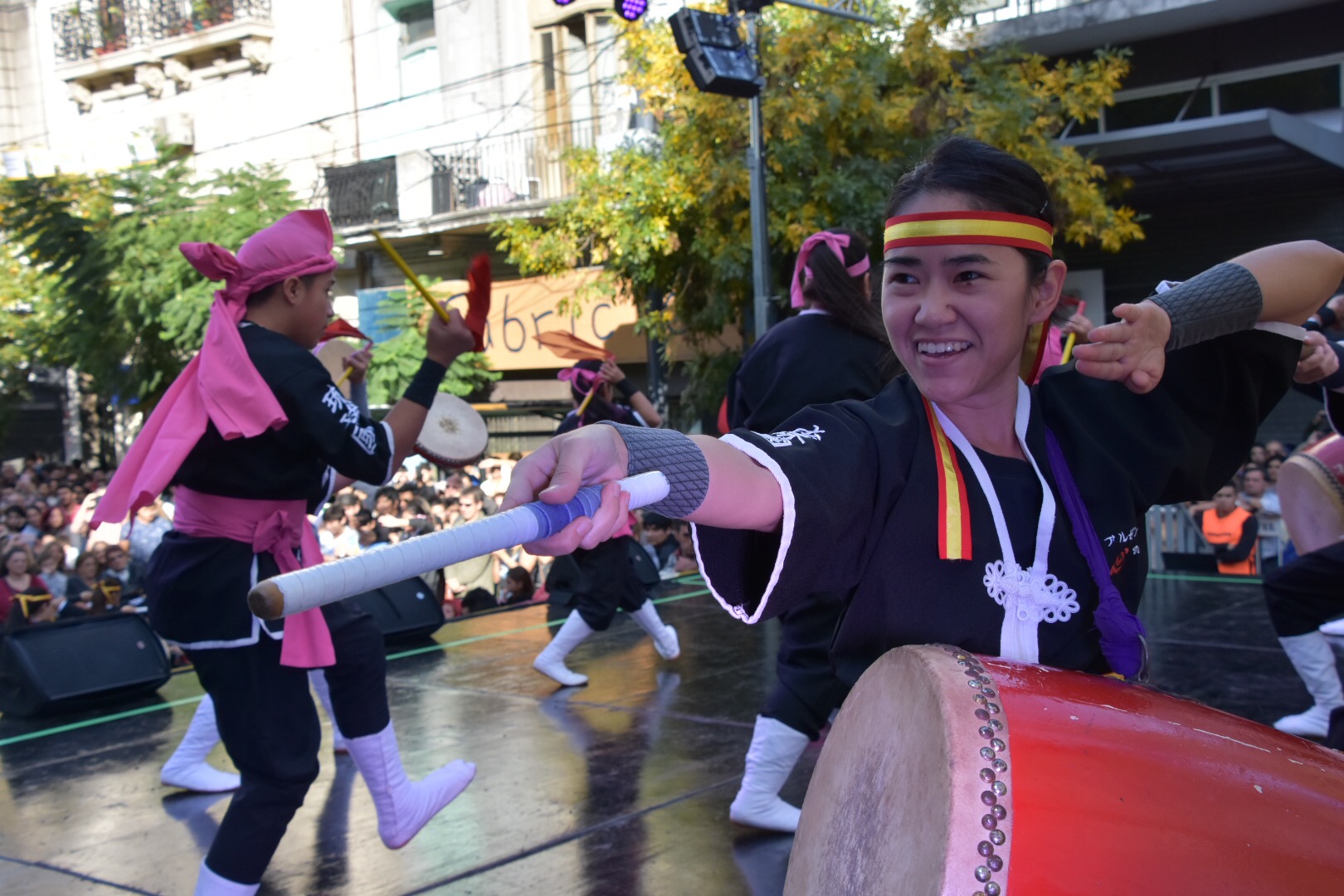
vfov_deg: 29.9
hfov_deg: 43.6
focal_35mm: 45
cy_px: 448
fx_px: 1680
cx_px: 672
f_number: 8
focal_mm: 30
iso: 500
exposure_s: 1/500
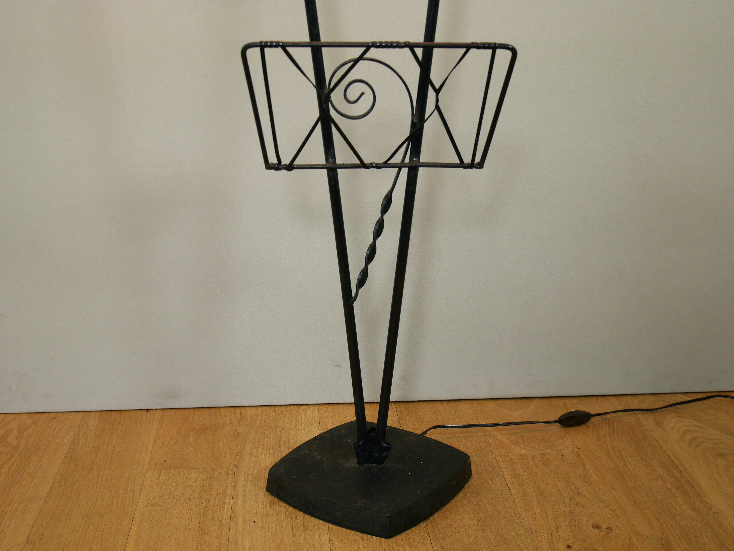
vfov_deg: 31.5
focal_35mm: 46
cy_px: 276
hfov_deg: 41.2
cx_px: 367
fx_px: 976
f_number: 4.9
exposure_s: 1/60
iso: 500
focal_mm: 23
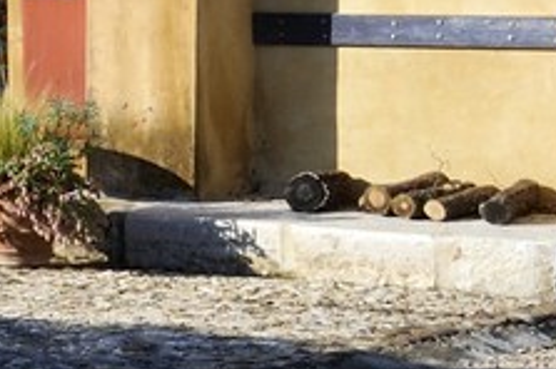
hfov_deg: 6.8
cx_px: -1384
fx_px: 3979
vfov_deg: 5.3
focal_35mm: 258
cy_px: -219
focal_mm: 36
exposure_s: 1/200
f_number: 16
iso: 400
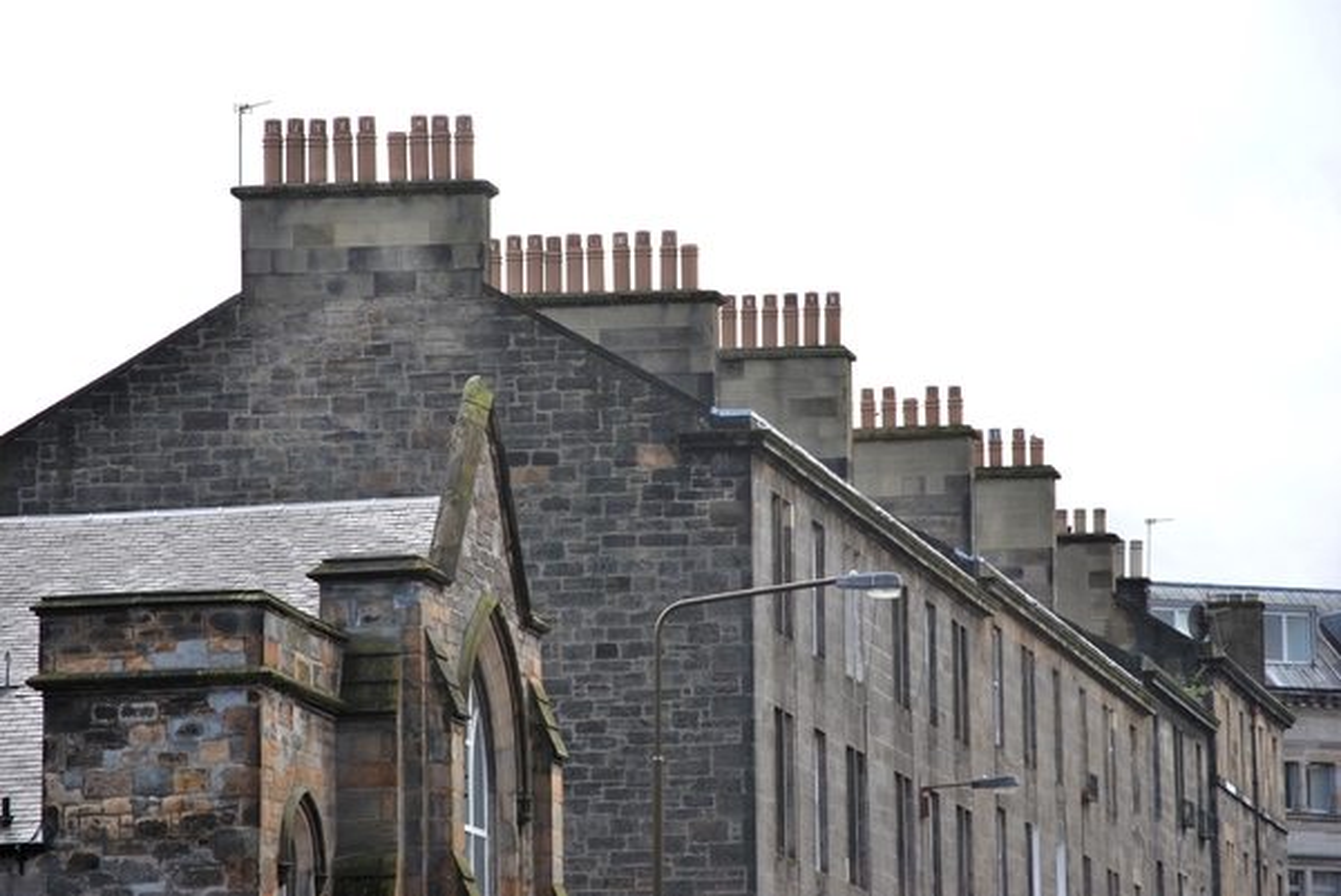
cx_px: 670
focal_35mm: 202
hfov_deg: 10.2
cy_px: 448
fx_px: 7548
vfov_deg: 6.8
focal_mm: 135
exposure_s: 1/200
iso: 100
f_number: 8
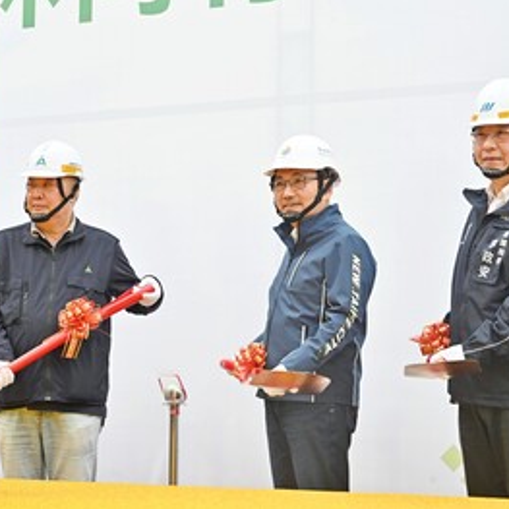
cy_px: 253
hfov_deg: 20.6
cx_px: 269
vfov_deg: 20.6
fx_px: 1397
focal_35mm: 84
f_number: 4
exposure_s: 1/250
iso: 200
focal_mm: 65
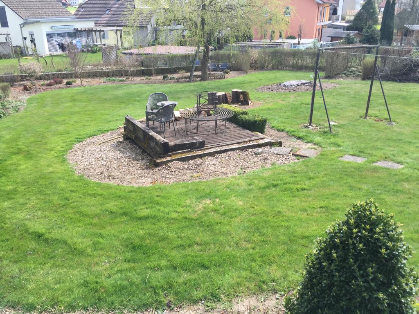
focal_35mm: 29
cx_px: 210
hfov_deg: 61.7
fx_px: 351
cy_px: 157
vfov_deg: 48.2
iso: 32
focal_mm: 4.15
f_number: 2.2
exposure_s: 1/557
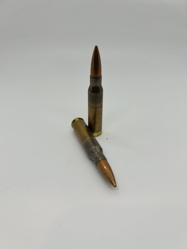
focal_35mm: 26
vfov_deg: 67.3
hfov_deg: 53.1
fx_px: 187
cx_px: 94
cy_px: 124
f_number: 1.5
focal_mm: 5.7
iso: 50
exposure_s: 1/436
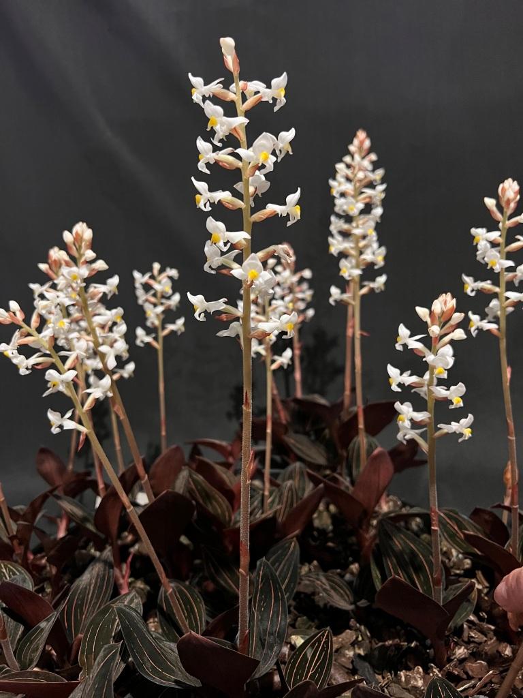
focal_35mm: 26
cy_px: 349
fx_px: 524
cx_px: 262
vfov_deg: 67.3
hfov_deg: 53.1
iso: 500
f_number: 1.5
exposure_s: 1/50
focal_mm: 5.7
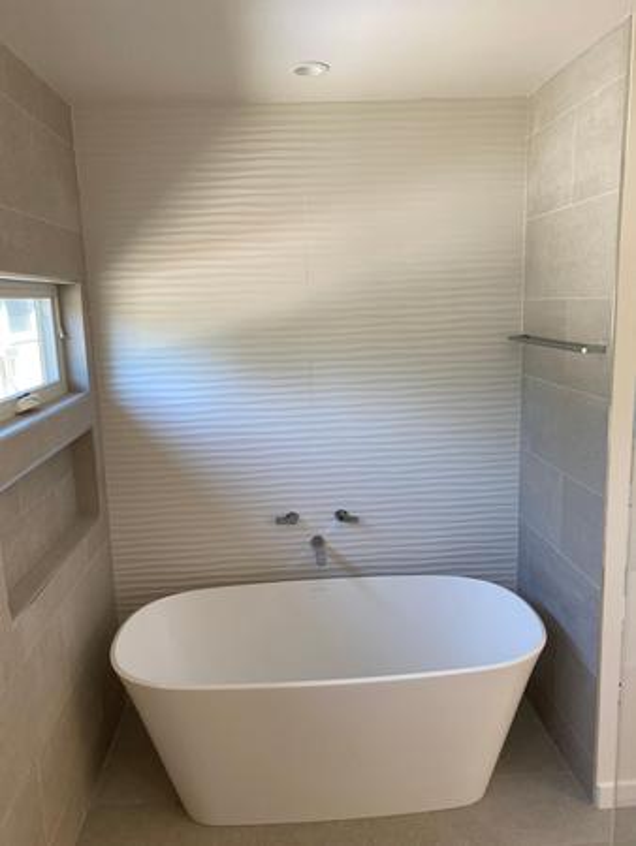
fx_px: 636
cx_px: 318
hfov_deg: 53.1
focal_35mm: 26
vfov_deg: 67.3
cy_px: 423
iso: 125
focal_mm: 4.25
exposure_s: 1/112
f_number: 1.8
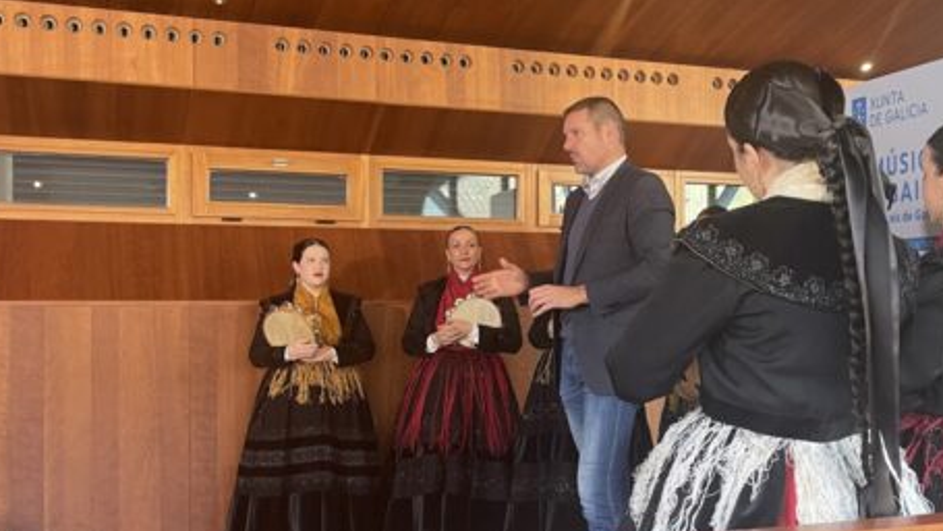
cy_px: 280
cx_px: 636
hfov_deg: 43.9
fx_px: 1150
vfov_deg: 26.0
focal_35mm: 46
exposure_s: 1/50
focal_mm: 5.1
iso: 125
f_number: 1.6
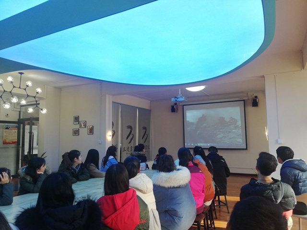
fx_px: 239
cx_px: 154
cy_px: 115
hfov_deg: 65.3
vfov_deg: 51.4
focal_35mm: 27
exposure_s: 1/60
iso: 100
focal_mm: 3.81
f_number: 2.2
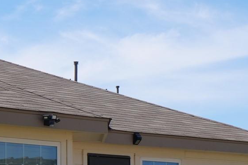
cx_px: -153
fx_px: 840
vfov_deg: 10.9
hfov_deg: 15.2
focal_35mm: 122
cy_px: 228
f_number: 4.5
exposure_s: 1/1300
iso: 200
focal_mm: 16
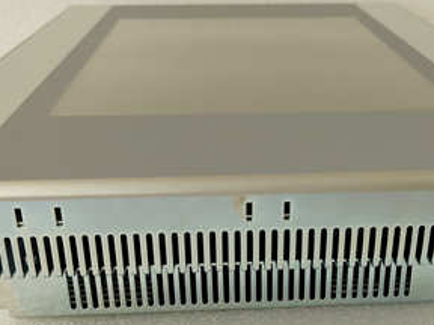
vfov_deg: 30.2
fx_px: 602
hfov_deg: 39.5
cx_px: 258
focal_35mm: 48
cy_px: 179
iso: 2309
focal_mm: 5.52
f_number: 1.9
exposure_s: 1/100
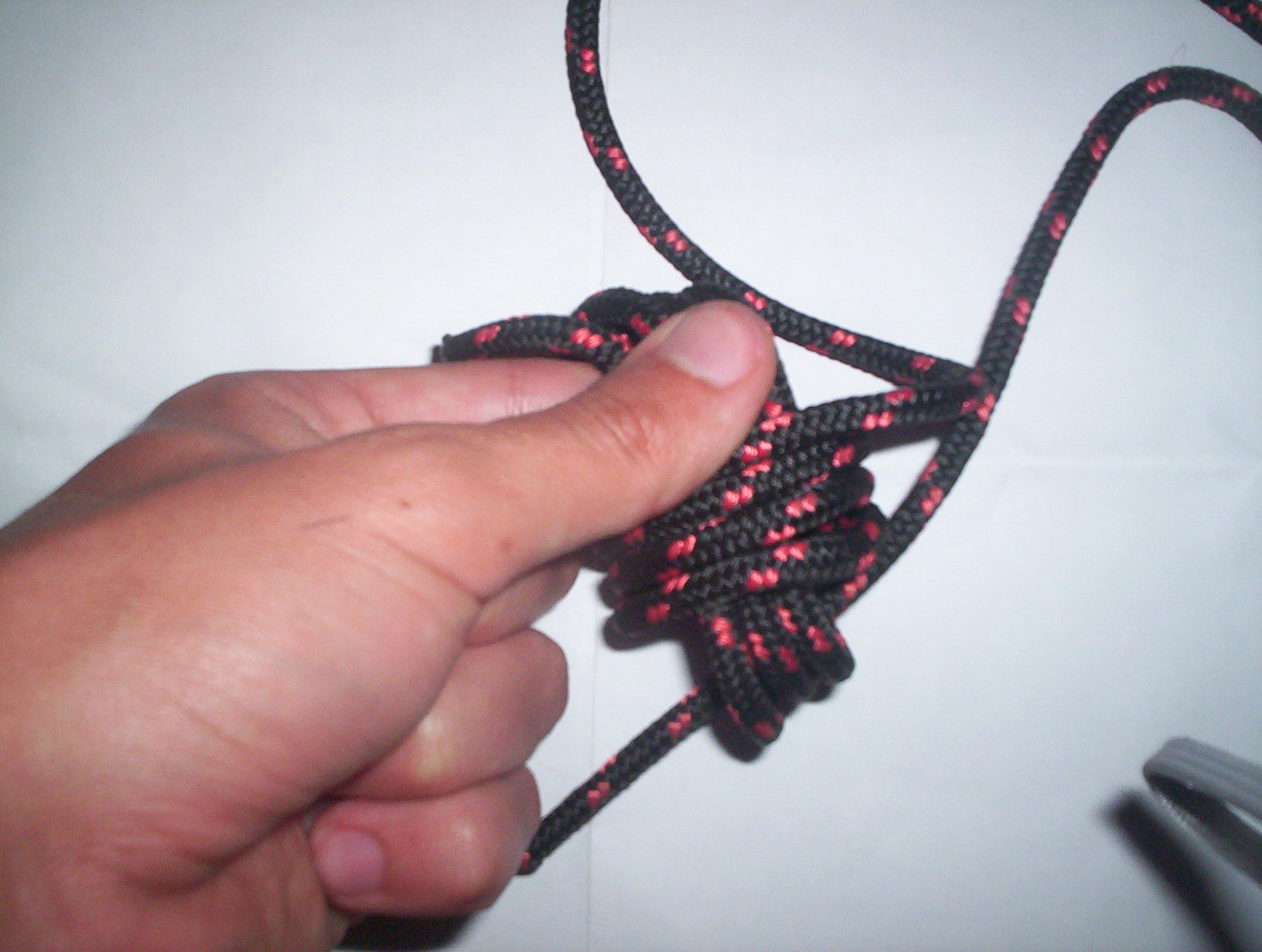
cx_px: 631
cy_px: 476
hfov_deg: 48.9
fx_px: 1389
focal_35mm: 38
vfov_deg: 37.9
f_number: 4.5
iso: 140
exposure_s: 1/60
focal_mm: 4.99
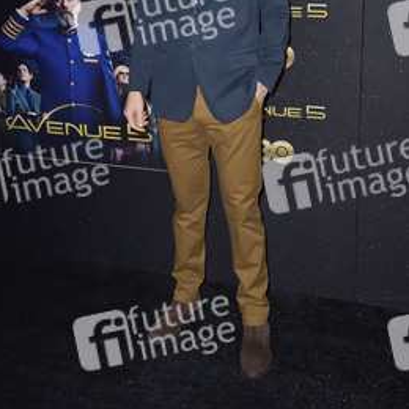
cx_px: 201
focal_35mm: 47
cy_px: 98
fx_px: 628
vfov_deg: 35.2
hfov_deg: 36.1
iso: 320
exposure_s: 1/250
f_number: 7.1
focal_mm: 36
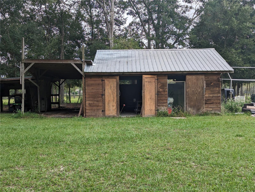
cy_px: 96
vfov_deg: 30.3
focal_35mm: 48
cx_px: 128
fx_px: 354
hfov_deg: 39.6
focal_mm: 6.81
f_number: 1.85
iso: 38
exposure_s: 1/783
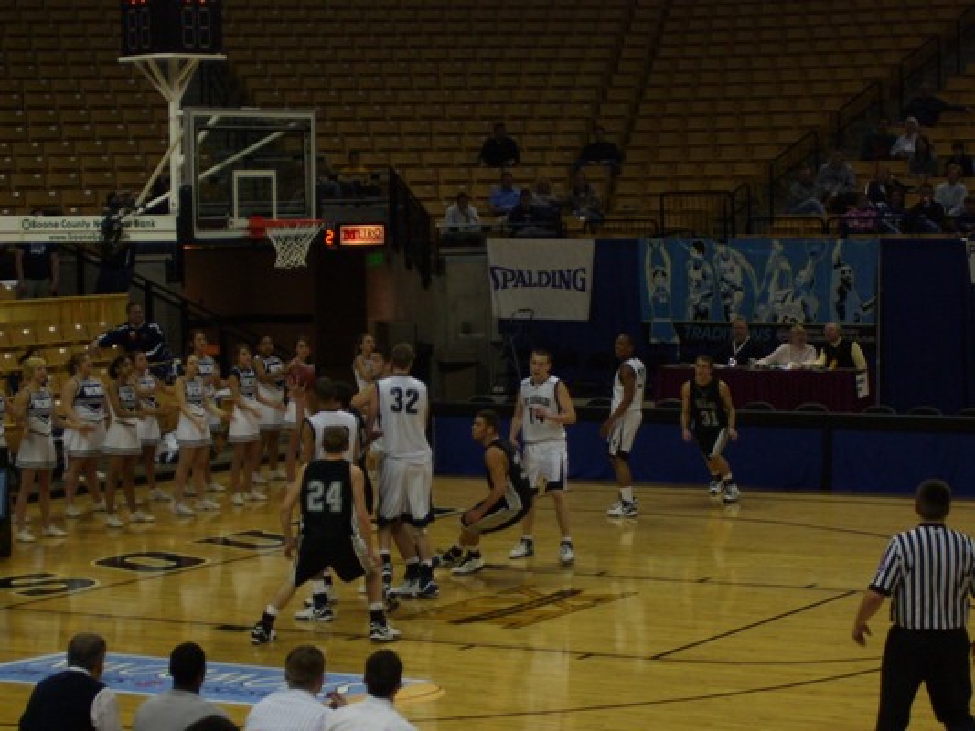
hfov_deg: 18.2
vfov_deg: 13.7
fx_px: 3043
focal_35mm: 108
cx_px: 488
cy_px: 366
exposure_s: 1/90
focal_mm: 18
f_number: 4.6
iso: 160
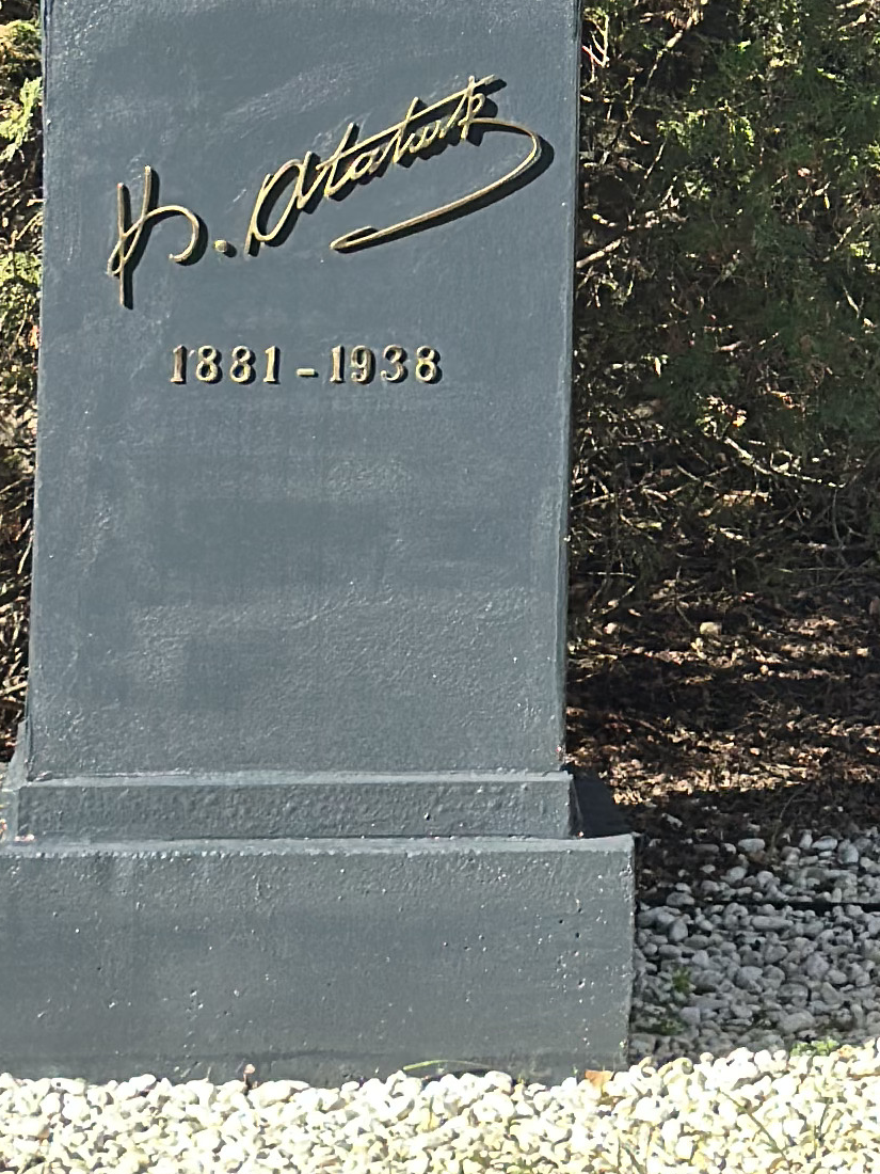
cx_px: 1506
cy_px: -228
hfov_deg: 8.2
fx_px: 5966
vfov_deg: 11.0
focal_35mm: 176
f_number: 1.78
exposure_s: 1/1289
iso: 80
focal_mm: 6.86
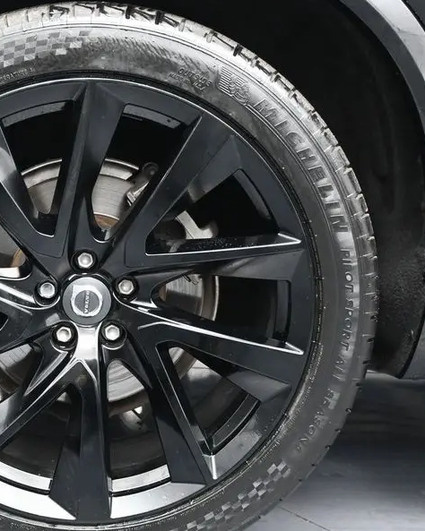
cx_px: 80
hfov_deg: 24.6
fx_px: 957
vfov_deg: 31.1
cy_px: 277
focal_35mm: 61
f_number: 4.2
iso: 3200
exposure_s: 1/125
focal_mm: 25
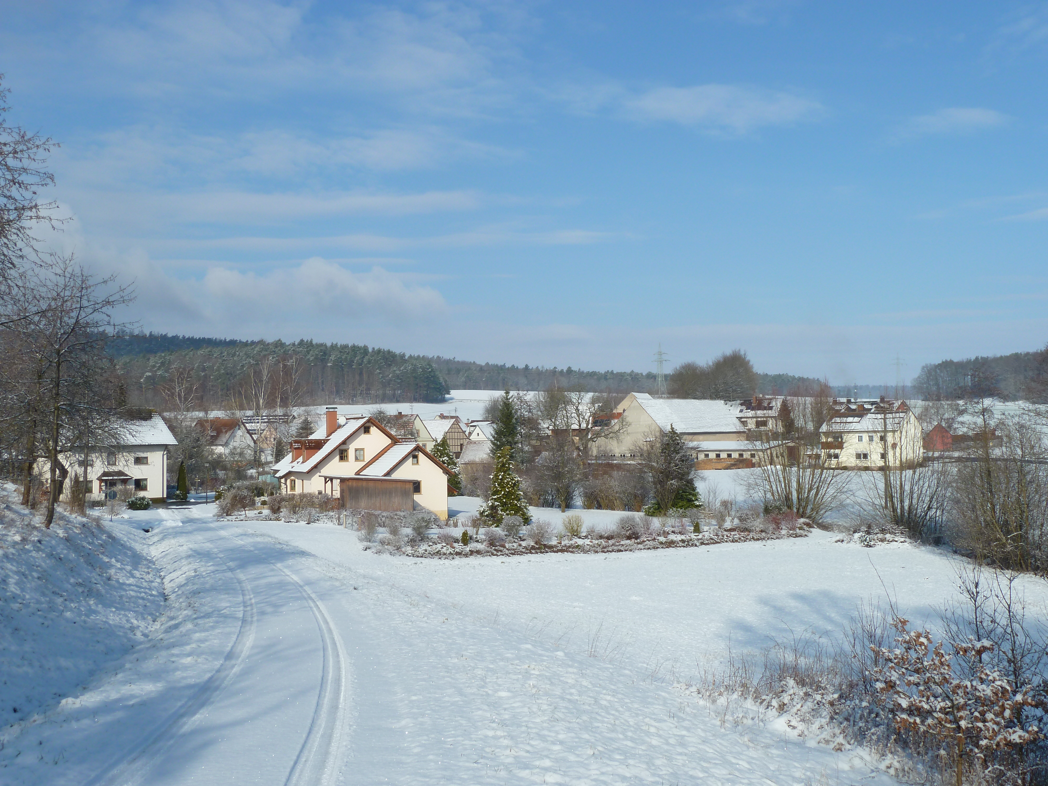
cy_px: 393
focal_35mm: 37
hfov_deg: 50.1
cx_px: 524
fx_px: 1120
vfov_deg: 38.7
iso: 80
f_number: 5.6
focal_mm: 6.1
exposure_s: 1/500
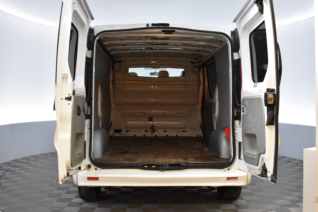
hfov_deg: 51.3
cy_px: 106
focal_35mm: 38
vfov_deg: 35.5
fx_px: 331
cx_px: 159
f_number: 5.6
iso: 3200
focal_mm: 25
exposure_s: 1/125
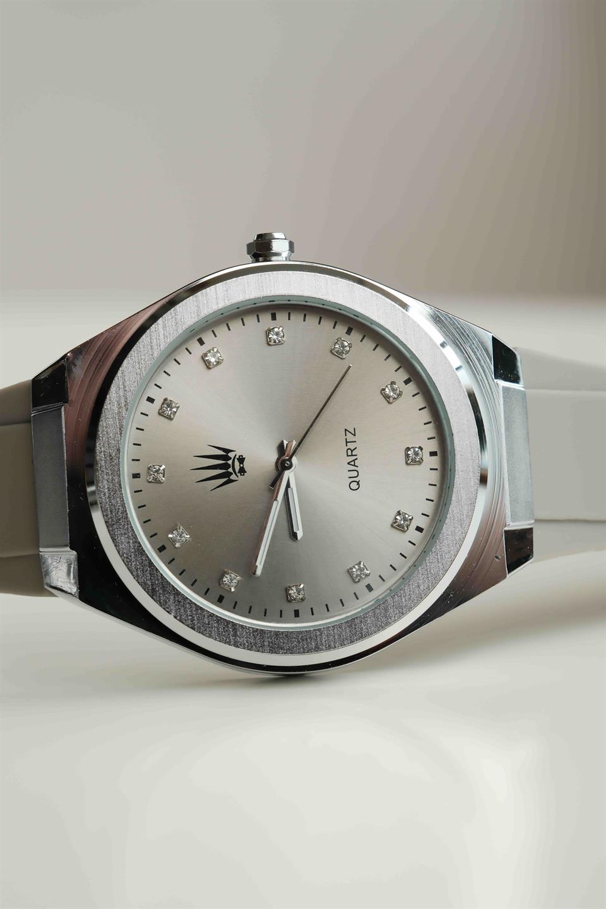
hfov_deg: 11.4
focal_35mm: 120
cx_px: 303
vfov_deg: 17.1
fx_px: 3030
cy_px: 454
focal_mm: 80
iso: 250
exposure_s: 1/40
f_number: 8
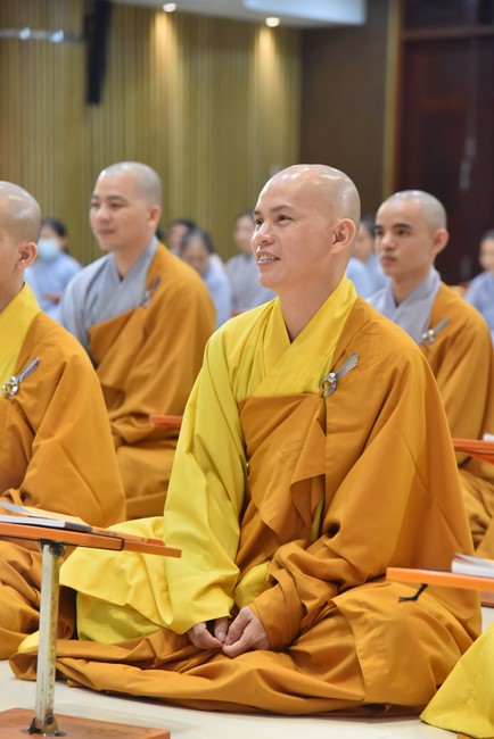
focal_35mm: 120
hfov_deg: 11.4
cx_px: 247
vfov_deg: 17.1
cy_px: 370
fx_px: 2467
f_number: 5
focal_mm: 120
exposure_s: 1/125
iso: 3200
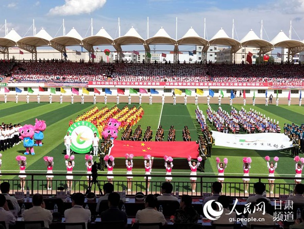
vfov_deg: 44.2
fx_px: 281
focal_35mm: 32
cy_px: 114
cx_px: 152
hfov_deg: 56.8
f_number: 2.6
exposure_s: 1/1196
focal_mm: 5.47
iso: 40
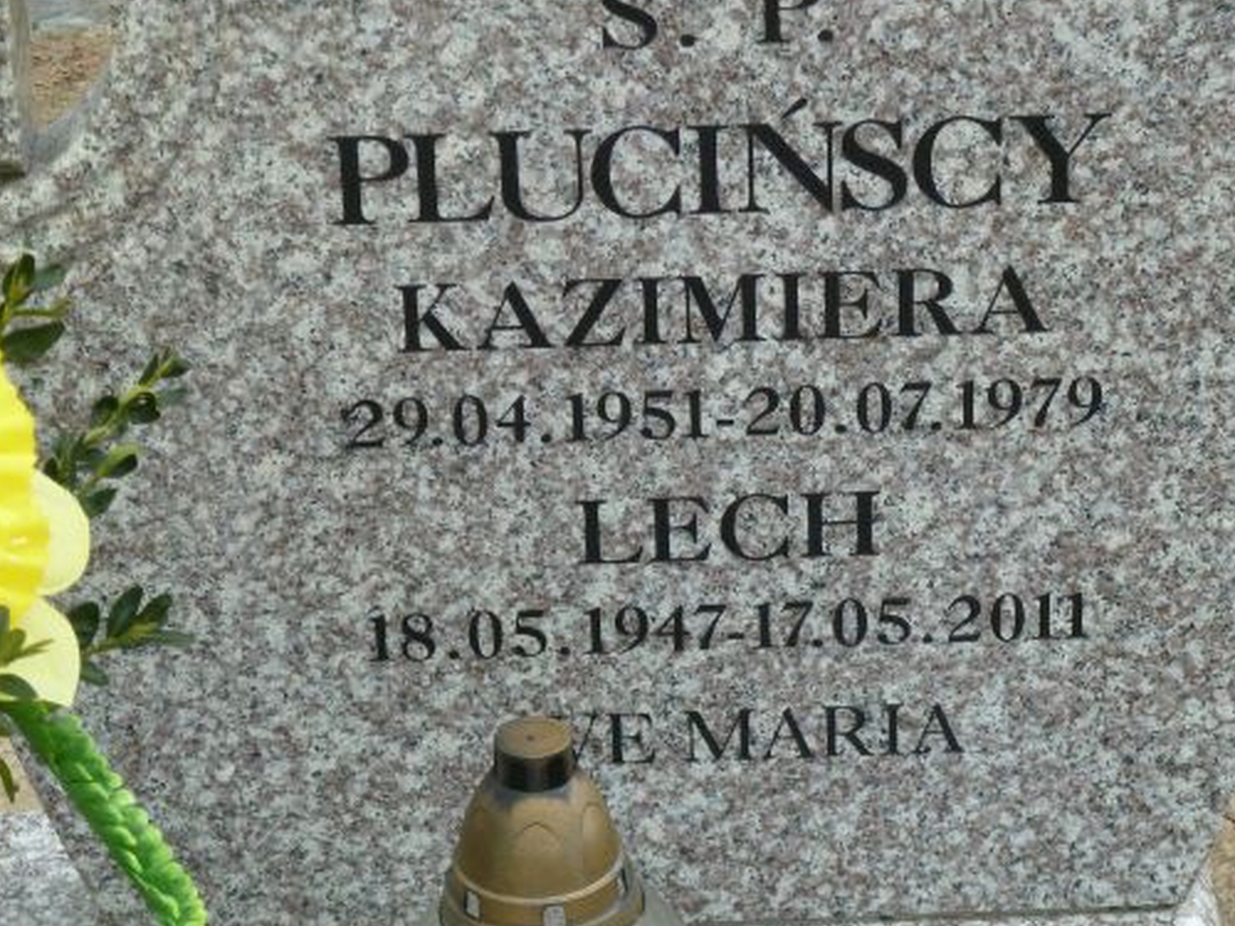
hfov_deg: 16.0
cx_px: 682
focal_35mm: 123
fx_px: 4388
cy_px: 358
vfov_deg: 12.0
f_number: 4.3
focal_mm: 15.8
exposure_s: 1/400
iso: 250
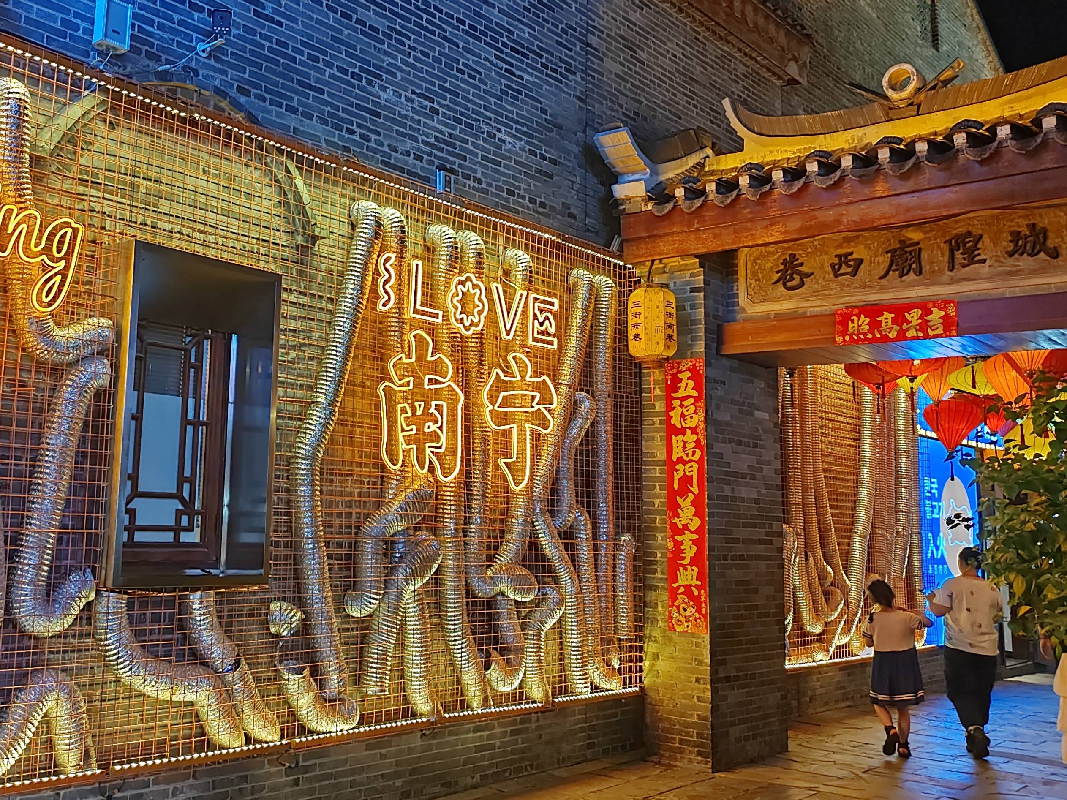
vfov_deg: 36.7
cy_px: 328
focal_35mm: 39
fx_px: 1202
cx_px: 355
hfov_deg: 47.1
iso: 1056
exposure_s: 1/100
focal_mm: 6.14
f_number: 1.8
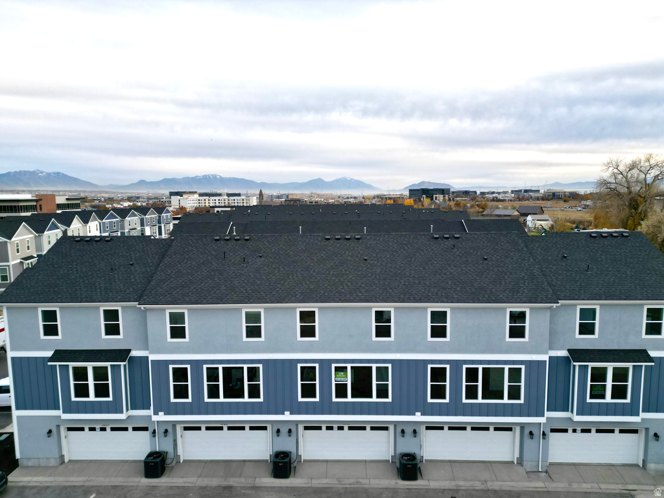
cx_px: 332
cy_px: 249
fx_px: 460
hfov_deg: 71.6
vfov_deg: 56.8
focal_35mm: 24
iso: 130
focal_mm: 6.72
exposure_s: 1/1250
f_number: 1.7
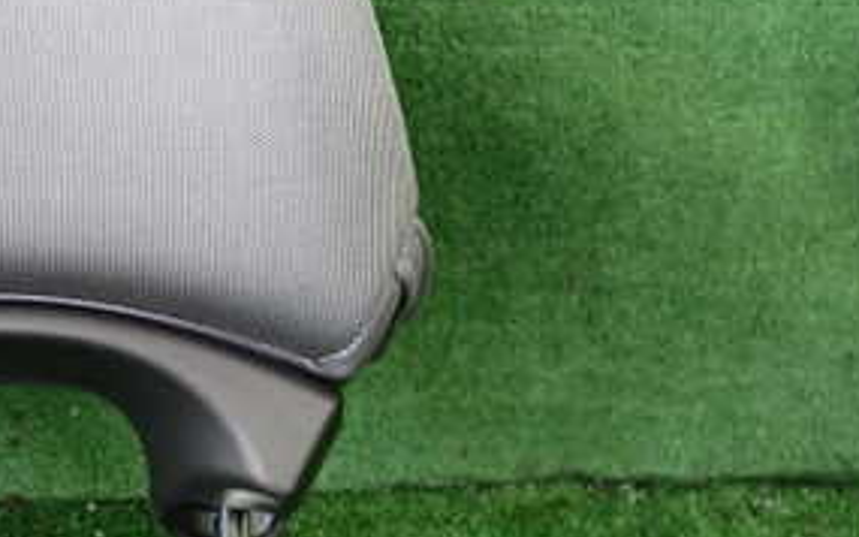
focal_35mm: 67
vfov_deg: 19.4
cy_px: 250
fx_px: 1568
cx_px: 21
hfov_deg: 28.9
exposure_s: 1/60
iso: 500
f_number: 2.3
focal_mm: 5.4
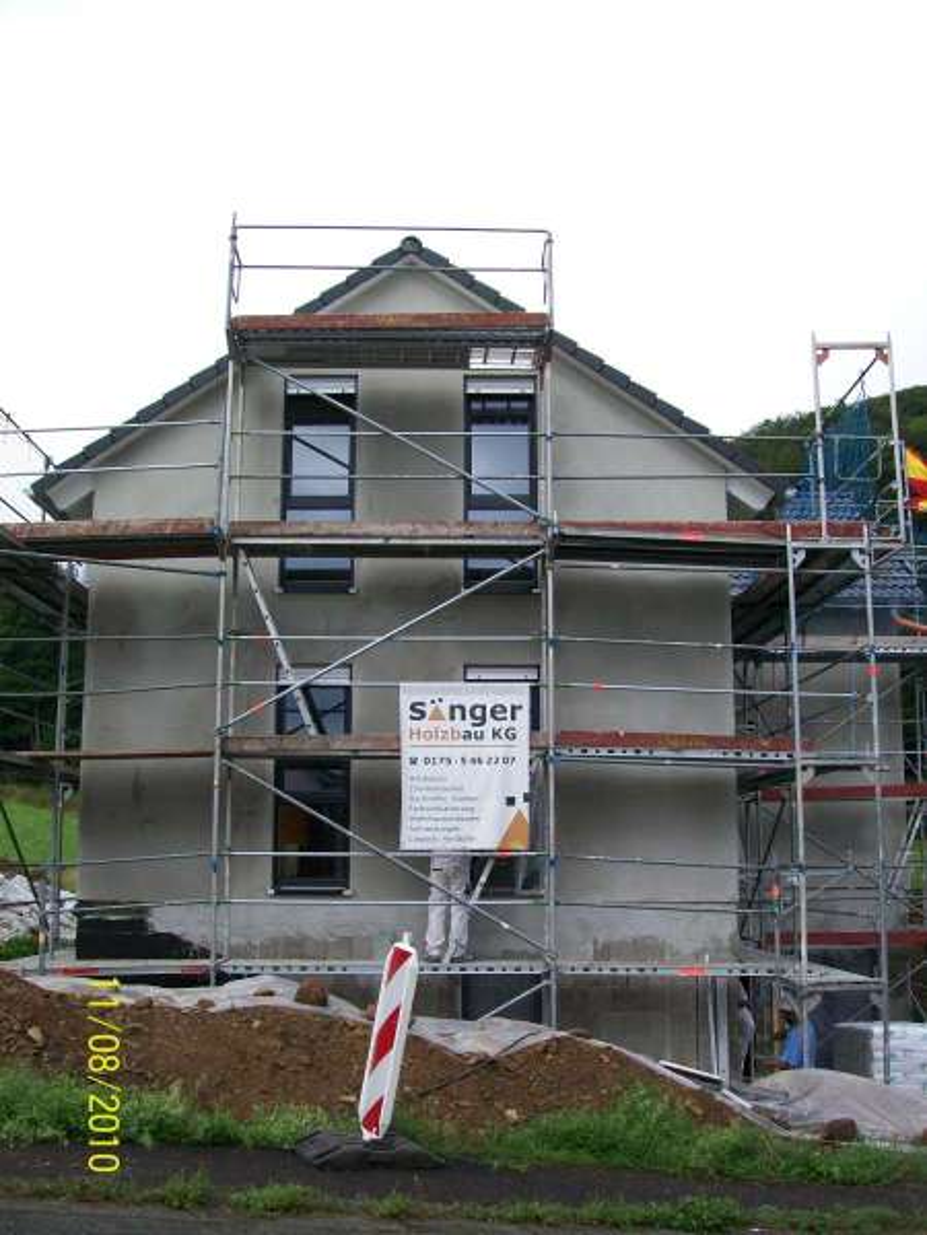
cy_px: 618
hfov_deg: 39.7
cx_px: 464
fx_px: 1285
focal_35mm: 36
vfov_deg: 51.4
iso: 64
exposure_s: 1/320
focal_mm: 6
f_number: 2.7
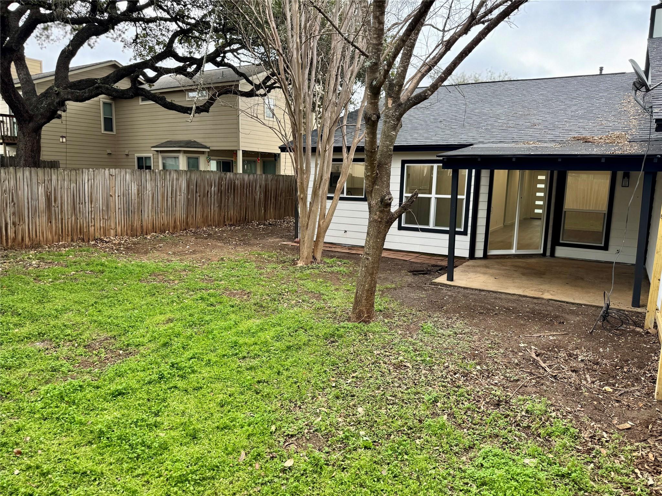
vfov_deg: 56.8
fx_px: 459
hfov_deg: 71.6
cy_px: 248
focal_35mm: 24
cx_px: 331
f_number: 1.78
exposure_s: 1/181
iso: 80
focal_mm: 6.76
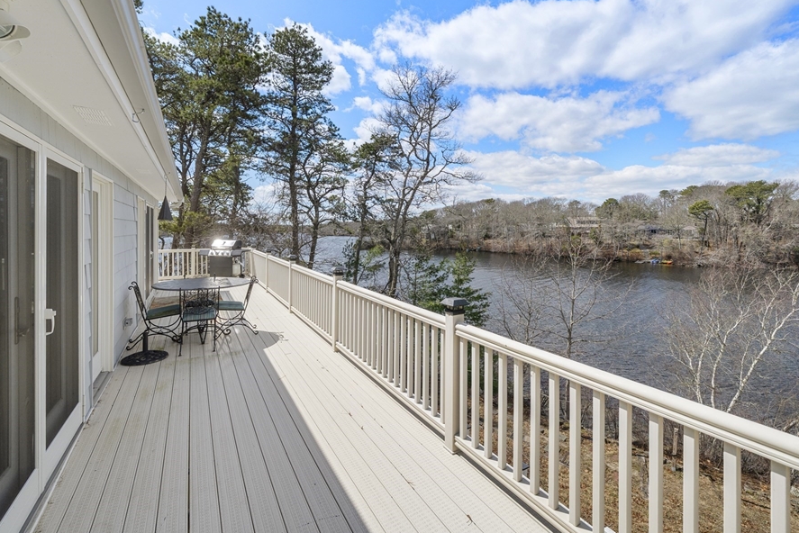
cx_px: 422
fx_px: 333
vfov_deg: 77.2
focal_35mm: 15
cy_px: 242
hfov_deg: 100.3
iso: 320
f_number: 7.1
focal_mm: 13
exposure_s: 1/3200
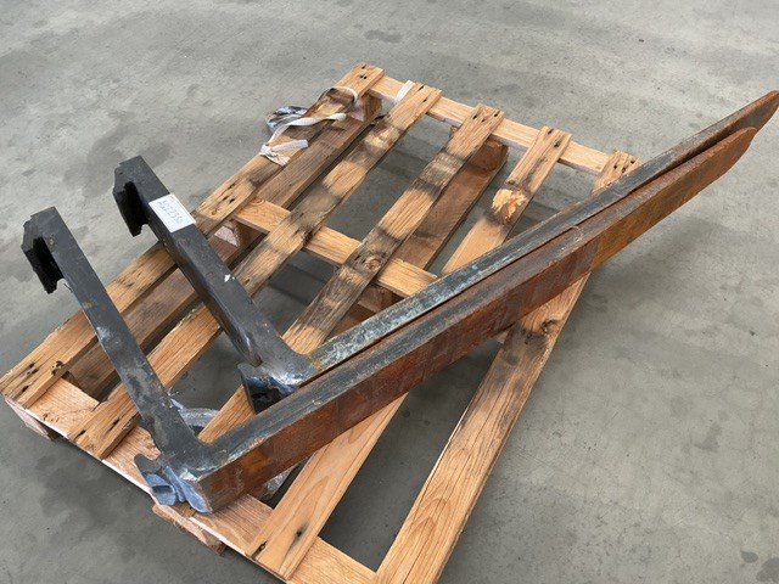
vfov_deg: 48.2
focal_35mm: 29
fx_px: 653
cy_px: 292
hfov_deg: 61.7
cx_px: 390
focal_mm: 3
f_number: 1.8
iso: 64
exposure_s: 1/60
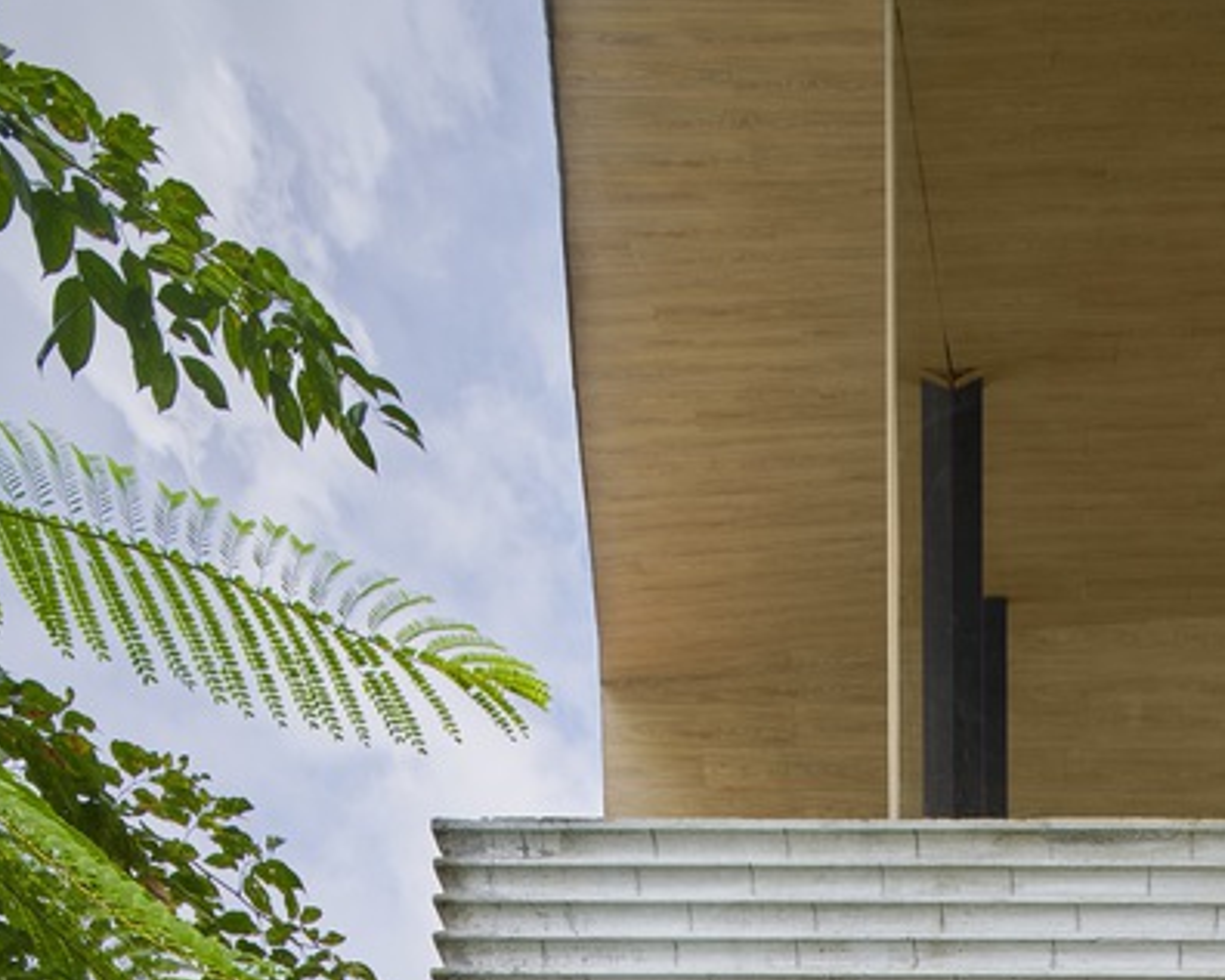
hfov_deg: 39.3
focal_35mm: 45
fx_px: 1632
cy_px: 1428
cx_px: 1010
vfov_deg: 25.8
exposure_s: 1/30
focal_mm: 19
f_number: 7.1
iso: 64
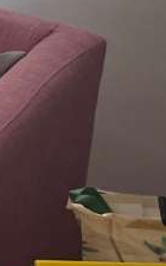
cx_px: -469
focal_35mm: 184
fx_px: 1336
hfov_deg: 6.1
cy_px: -157
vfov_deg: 10.9
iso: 80
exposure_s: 1/100
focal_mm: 5.1
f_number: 1.6
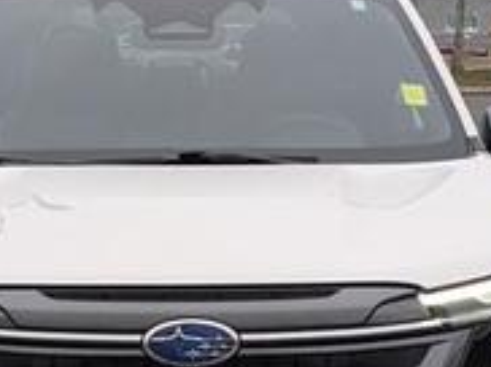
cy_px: 297
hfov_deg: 14.5
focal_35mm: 136
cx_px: 173
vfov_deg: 10.8
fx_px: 1927
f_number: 1.68
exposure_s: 1/1000
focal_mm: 6.9
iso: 620
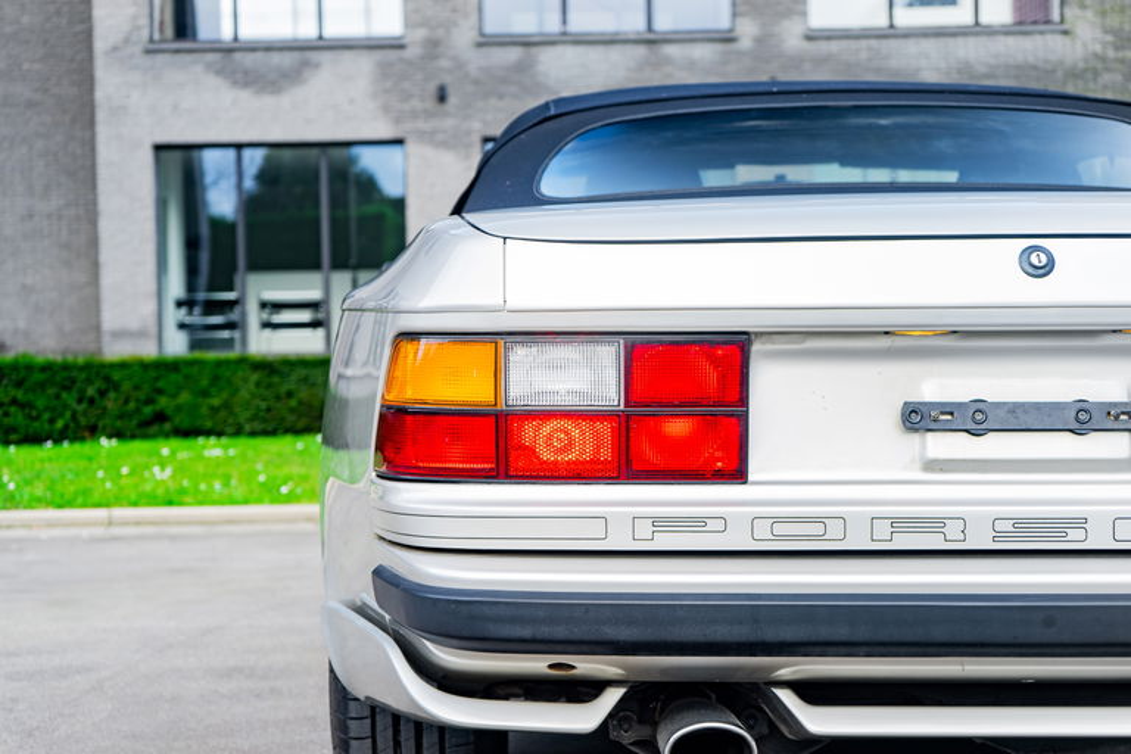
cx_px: 566
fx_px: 1571
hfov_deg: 39.6
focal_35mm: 50
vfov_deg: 27.0
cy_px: 377
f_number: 4.5
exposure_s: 1/10
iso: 50
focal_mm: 50
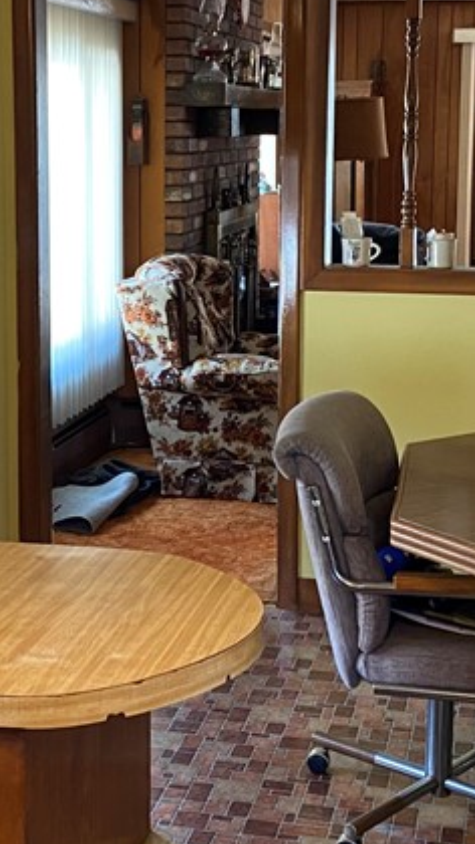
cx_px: 209
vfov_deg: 30.5
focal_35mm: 69
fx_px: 1546
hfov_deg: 17.5
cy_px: 322
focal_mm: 4.25
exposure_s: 1/60
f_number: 1.8
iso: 160
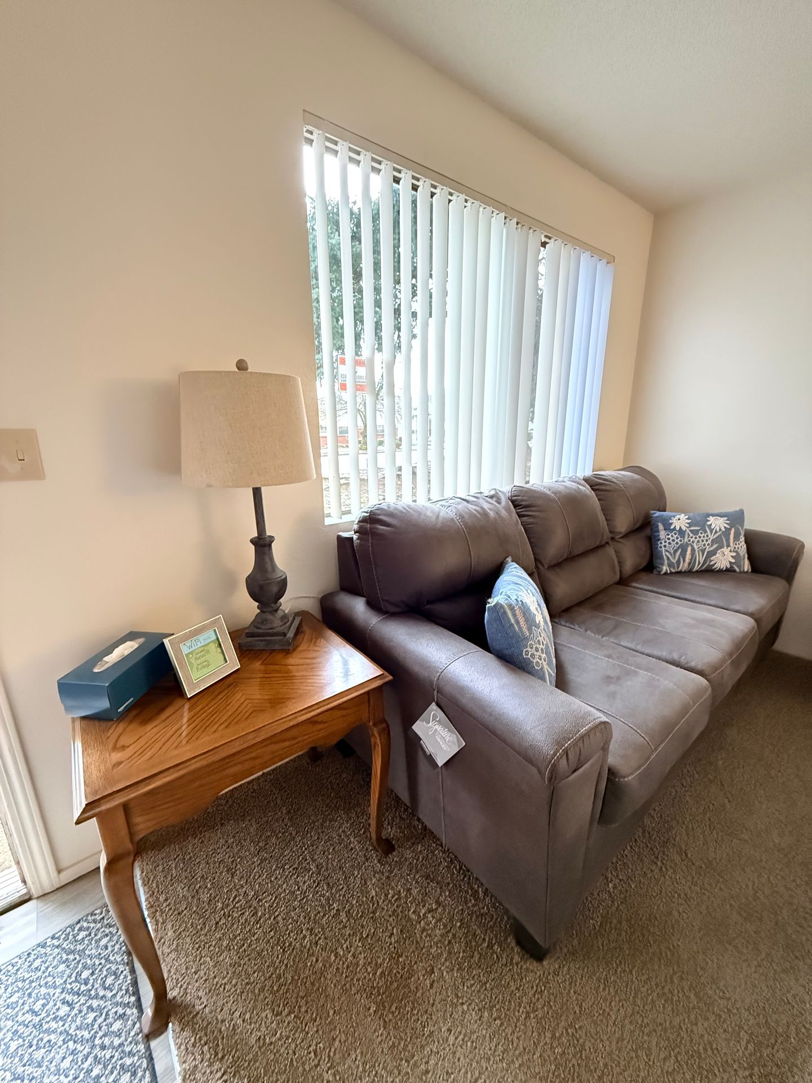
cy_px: 542
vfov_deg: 102.1
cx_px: 406
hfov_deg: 85.7
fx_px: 438
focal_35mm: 14
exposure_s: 1/51
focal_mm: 2.22
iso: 1250
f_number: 2.2
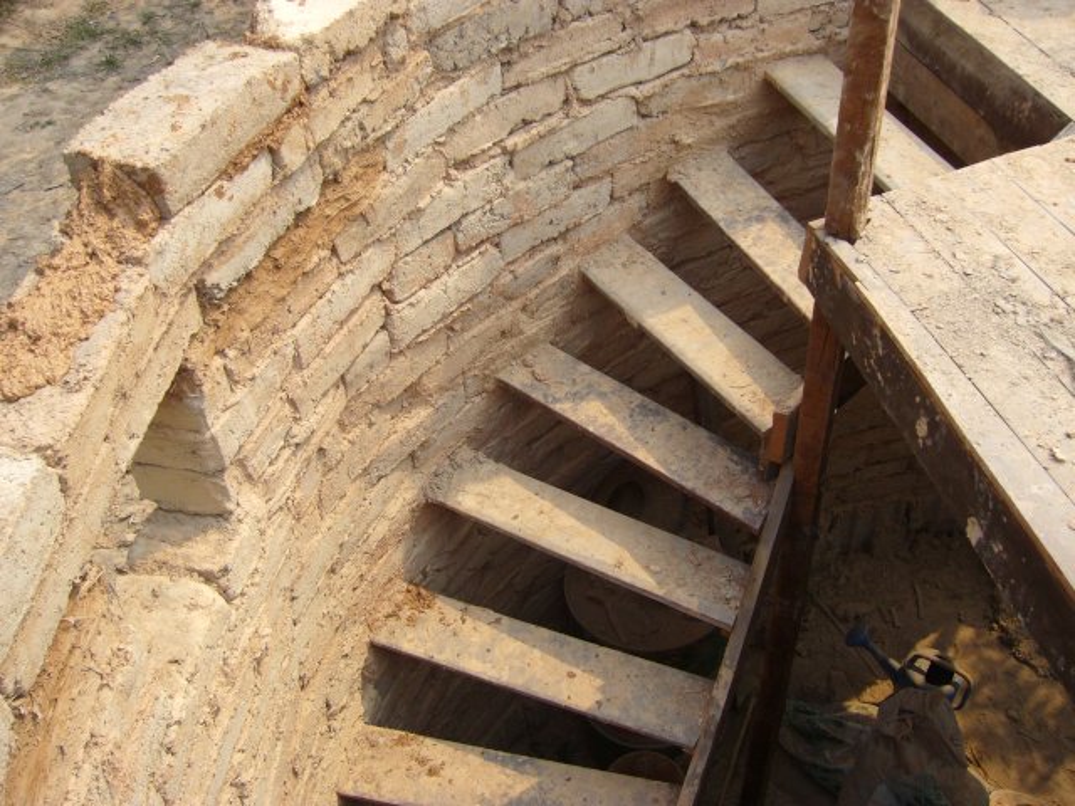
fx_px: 1087
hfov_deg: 52.6
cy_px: 403
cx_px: 538
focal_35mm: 35
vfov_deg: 40.7
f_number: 5.6
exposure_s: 1/250
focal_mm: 5.8
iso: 100
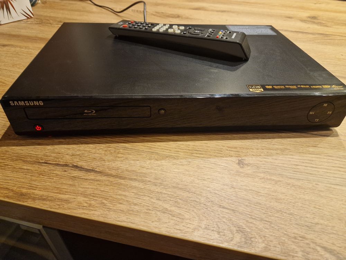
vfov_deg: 58.9
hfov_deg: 73.9
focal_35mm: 23
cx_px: 173
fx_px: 230
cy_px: 130
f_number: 1.8
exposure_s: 1/60
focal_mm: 6.4
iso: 80
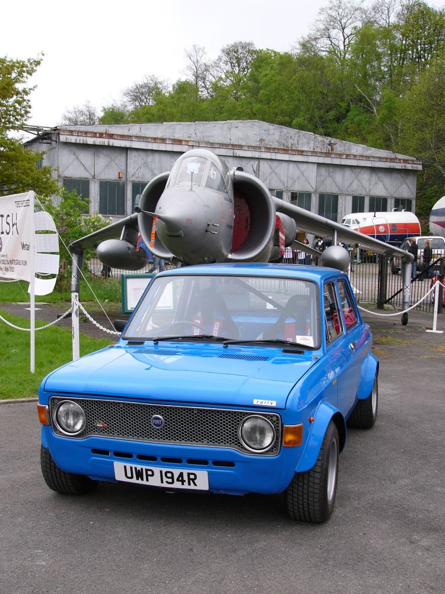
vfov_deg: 40.4
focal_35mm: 47
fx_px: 806
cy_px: 297
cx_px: 222
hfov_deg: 30.9
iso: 50
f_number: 4
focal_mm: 7.8
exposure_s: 1/100
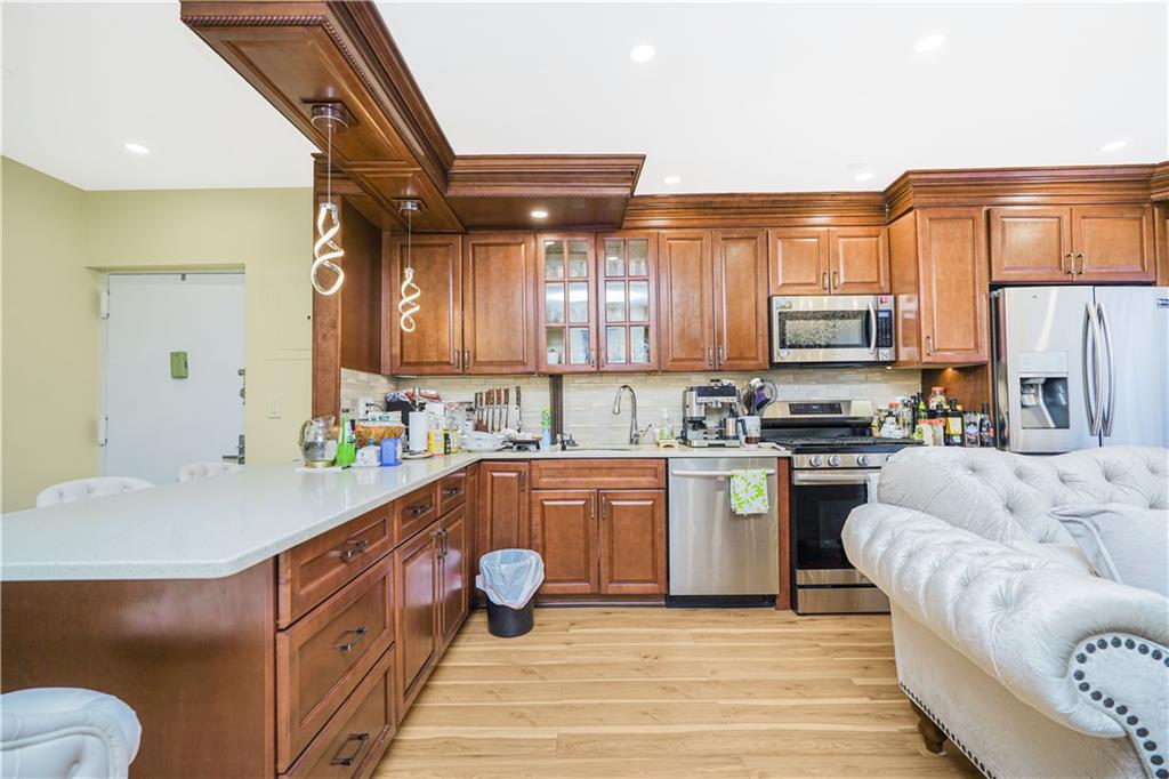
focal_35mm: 16
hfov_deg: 96.8
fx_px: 519
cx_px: 584
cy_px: 390
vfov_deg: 73.7
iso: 50
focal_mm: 16
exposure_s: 1/30
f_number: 4
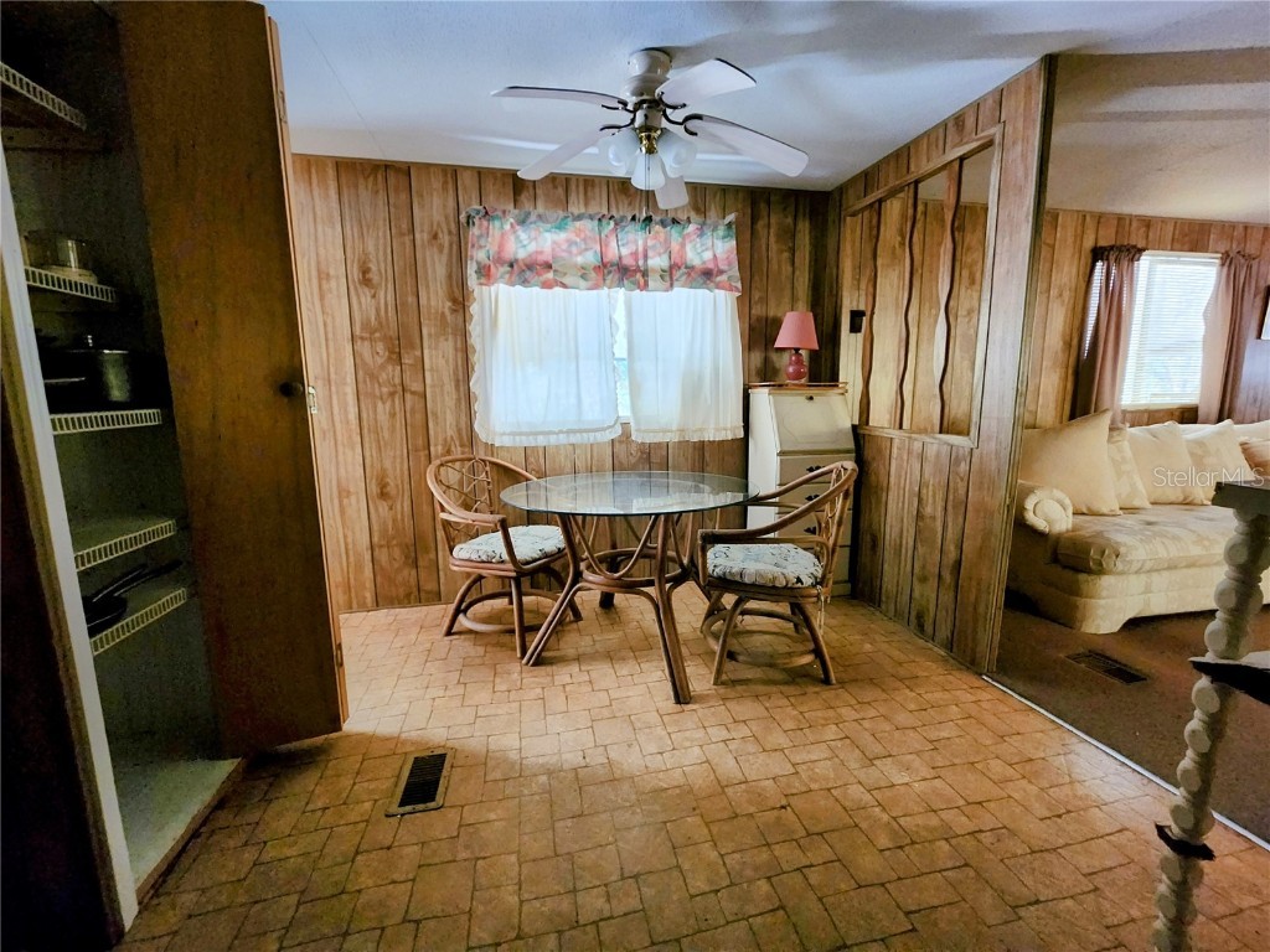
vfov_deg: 89.9
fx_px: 477
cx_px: 635
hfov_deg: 106.2
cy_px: 476
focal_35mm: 13
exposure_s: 1/24
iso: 800
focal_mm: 2.2
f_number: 2.2
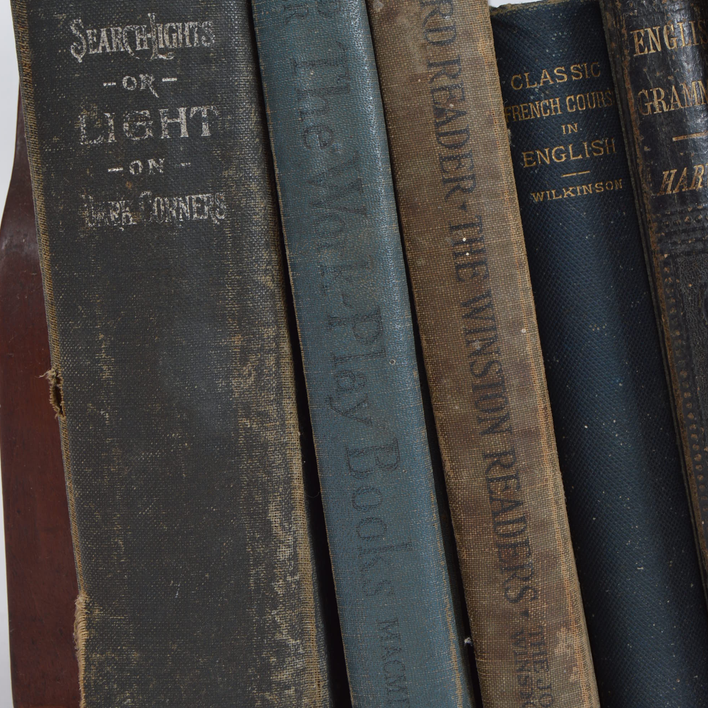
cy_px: 312
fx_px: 1527
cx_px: 357
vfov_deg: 26.1
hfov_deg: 26.1
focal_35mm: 66
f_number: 9
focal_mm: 34
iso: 100
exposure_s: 1/80
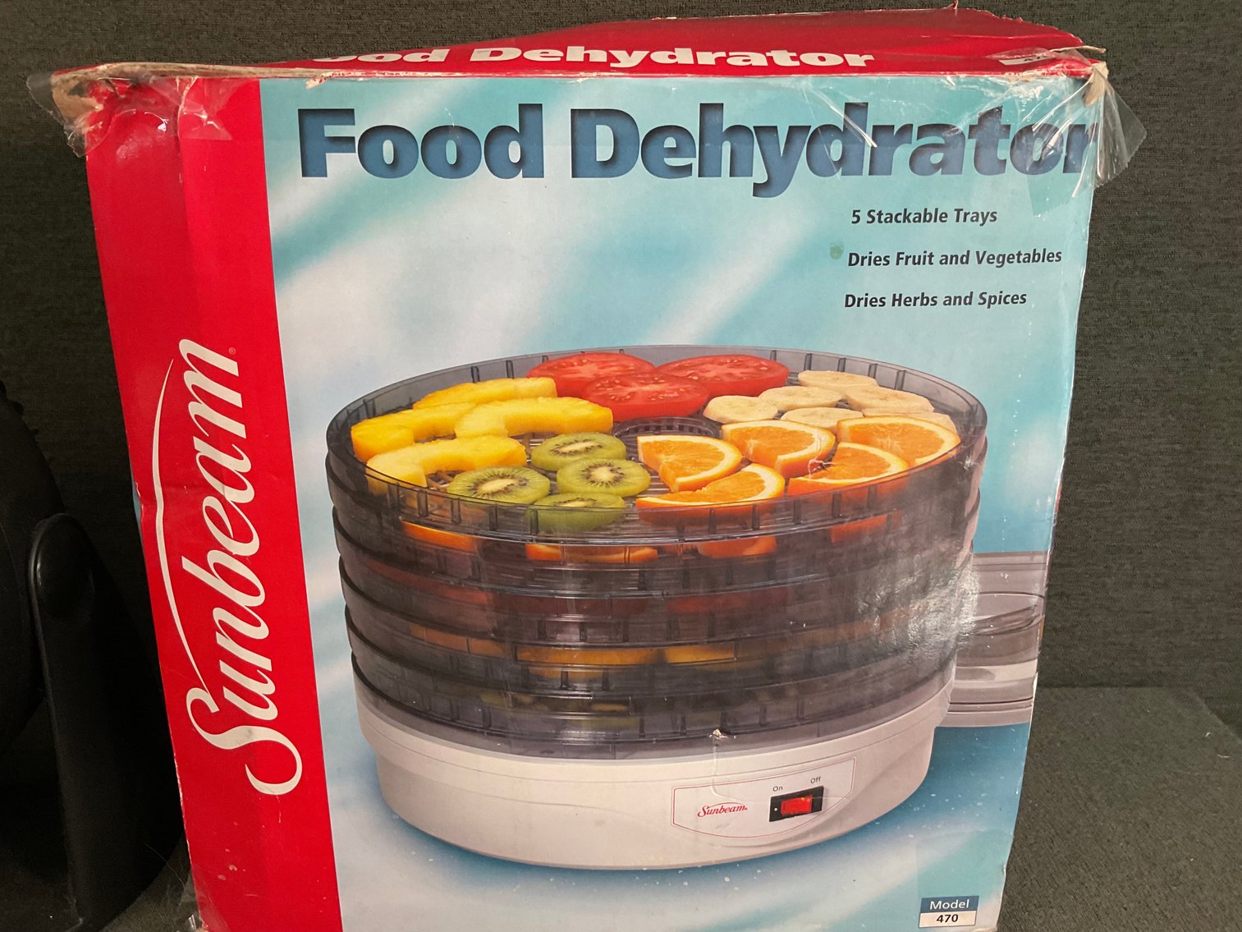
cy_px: 466
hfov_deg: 61.7
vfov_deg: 48.2
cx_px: 621
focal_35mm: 29
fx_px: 1041
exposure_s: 1/60
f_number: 1.8
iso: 100
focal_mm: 3
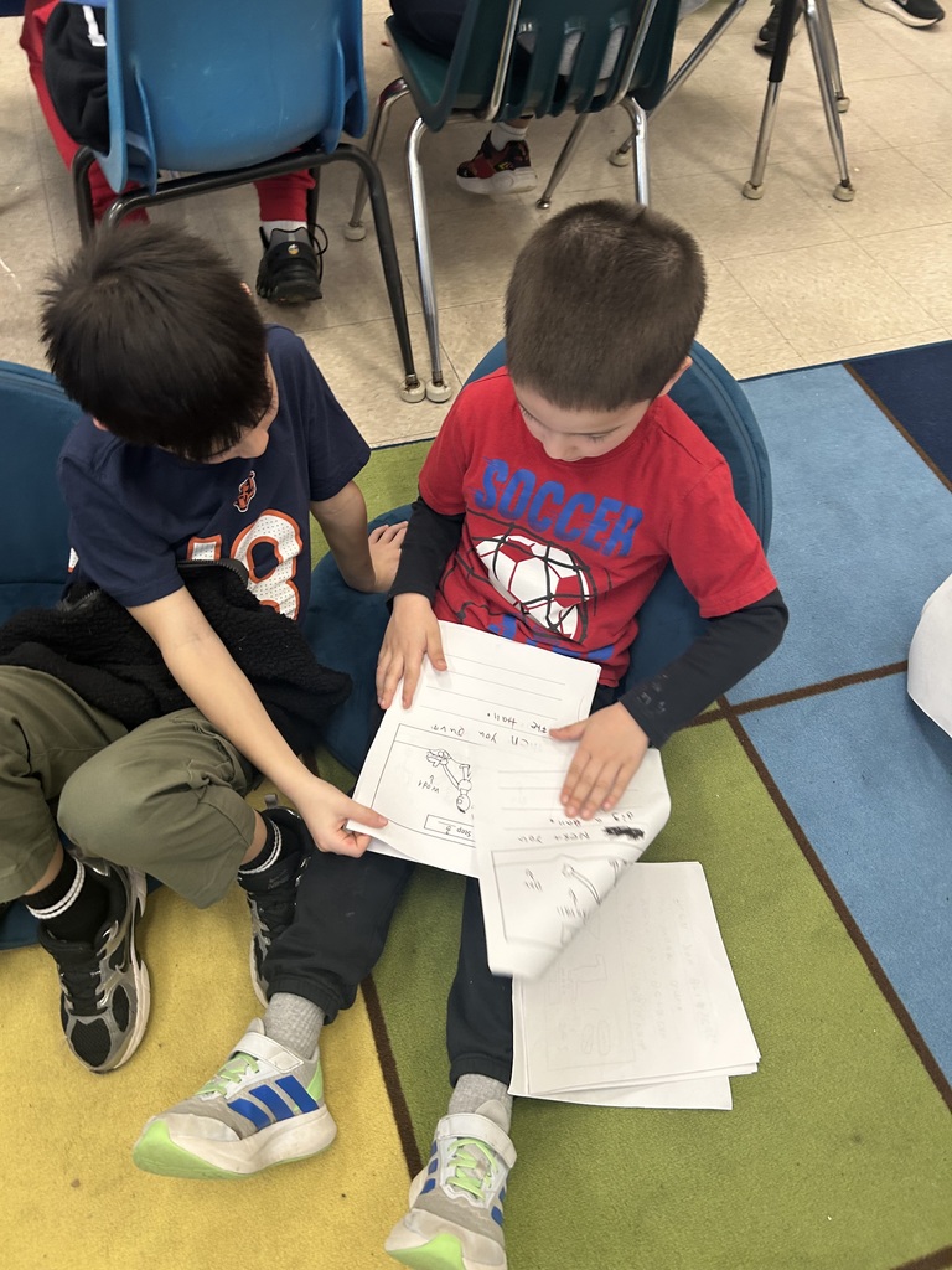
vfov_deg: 67.3
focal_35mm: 26
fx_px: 953
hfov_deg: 53.1
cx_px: 476
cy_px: 635
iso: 125
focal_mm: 5.7
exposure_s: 1/60
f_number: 1.5
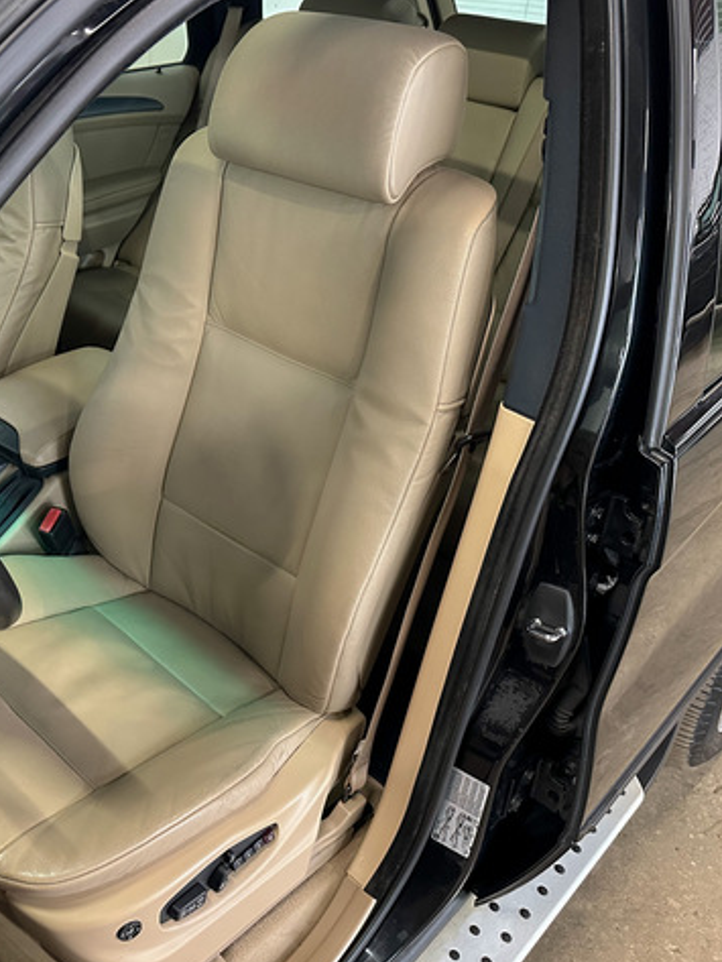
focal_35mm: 33
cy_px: 476
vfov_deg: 55.3
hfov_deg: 41.9
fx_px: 917
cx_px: 195
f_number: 1.78
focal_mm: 6.86
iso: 640
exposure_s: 1/50
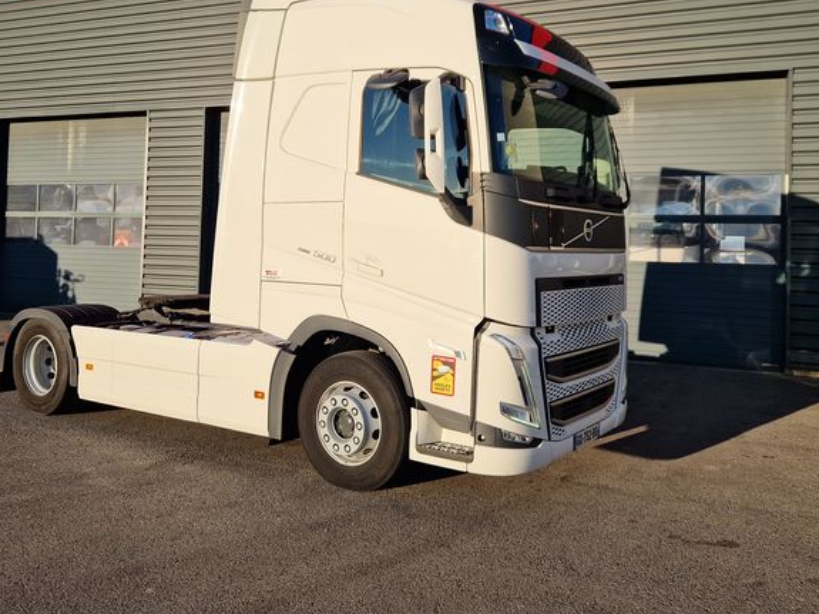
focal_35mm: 32
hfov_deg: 56.8
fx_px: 757
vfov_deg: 43.8
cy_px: 229
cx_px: 392
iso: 50
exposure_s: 1/11765
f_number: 1.8
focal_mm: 5.4
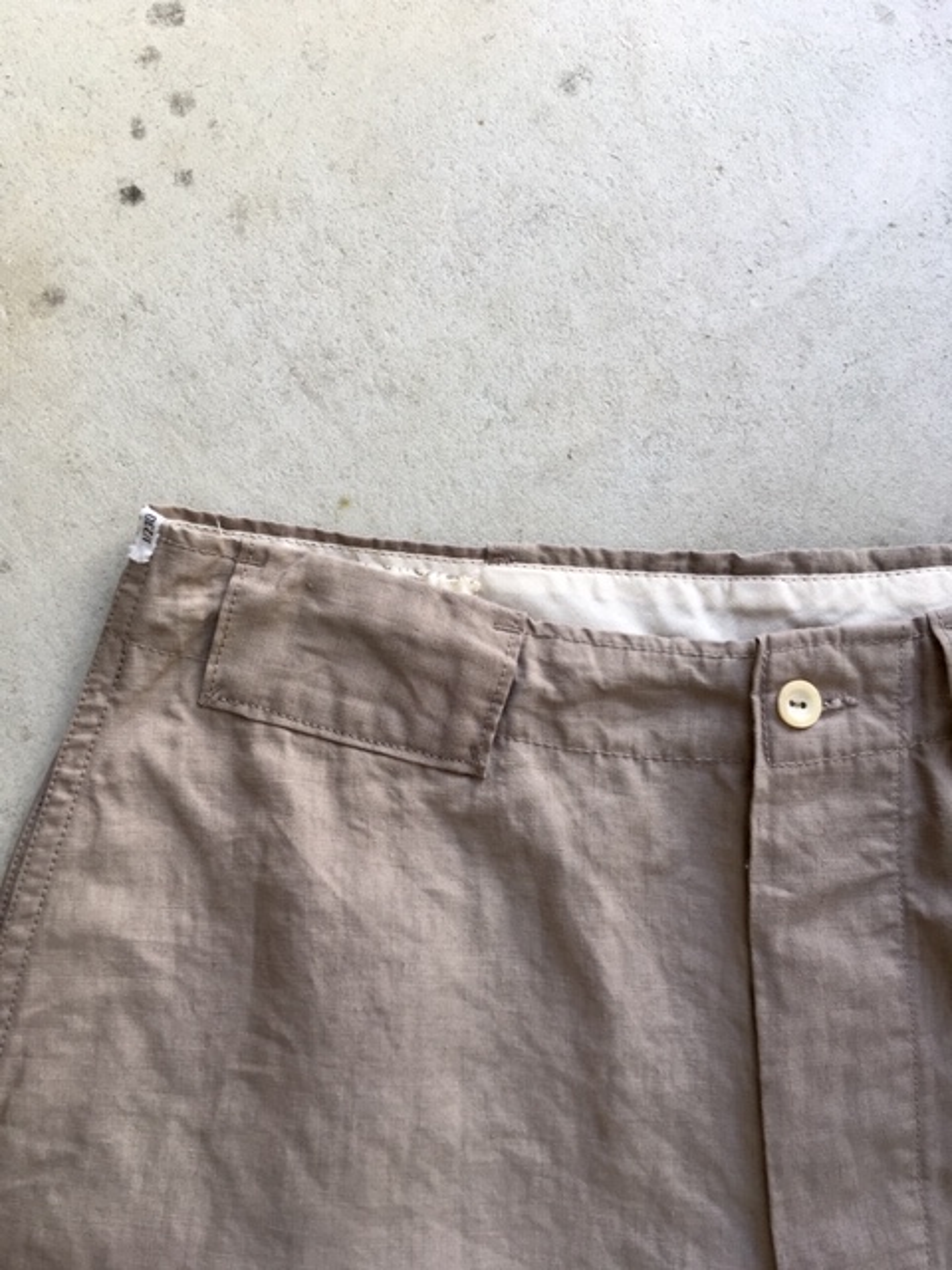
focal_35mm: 29
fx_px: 1063
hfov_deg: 48.2
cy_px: 635
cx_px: 476
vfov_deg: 61.7
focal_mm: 4.15
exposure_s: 1/50
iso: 32
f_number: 2.2
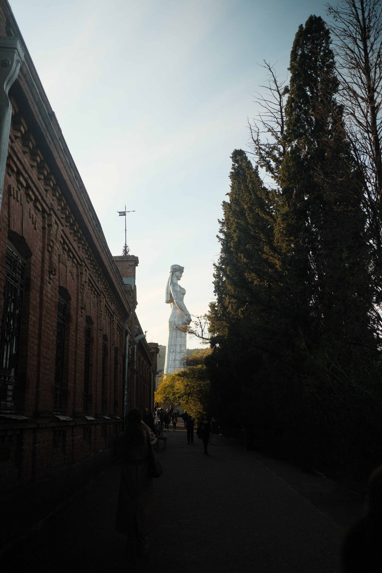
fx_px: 557
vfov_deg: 54.4
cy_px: 286
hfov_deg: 37.9
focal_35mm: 35
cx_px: 191
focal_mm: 23
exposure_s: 1/100
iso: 800
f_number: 2
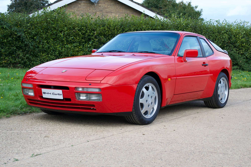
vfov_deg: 22.6
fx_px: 418
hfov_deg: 33.4
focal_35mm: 60
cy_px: 84
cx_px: 126
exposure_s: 1/160
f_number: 5.6
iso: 100
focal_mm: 40
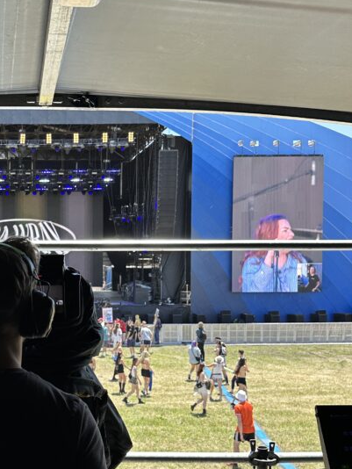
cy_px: 272
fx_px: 623
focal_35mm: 46
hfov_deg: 30.0
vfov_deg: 41.1
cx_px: 27
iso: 80
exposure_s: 1/935
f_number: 1.78
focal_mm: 6.86
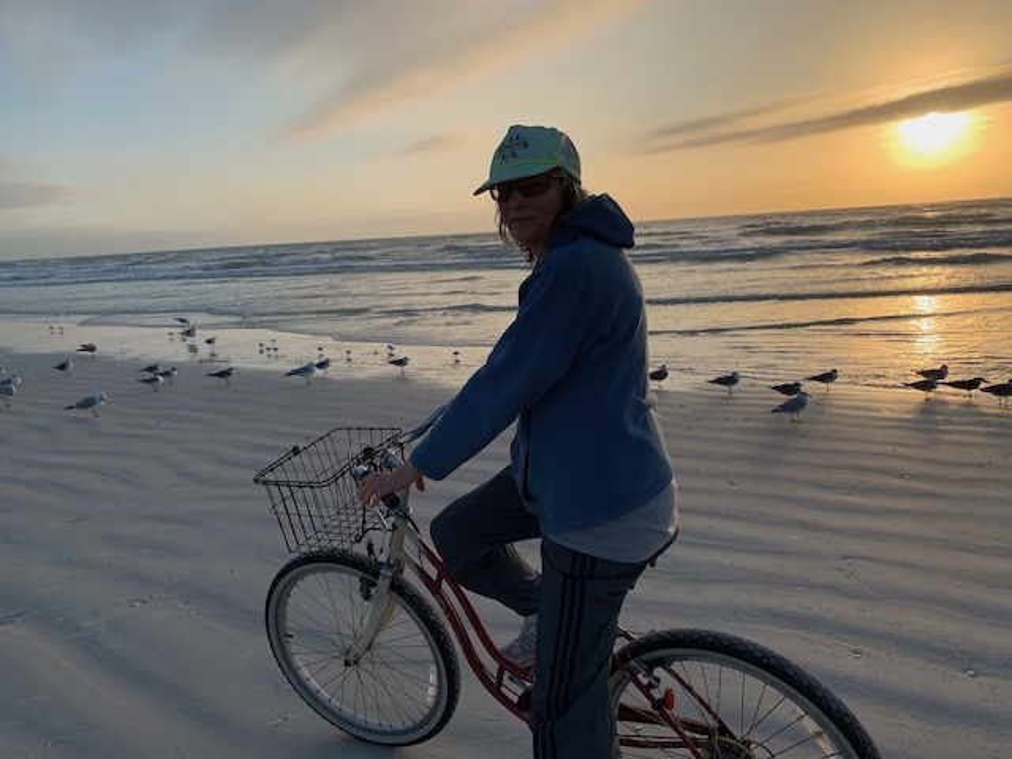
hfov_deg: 67.3
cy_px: 380
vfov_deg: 53.1
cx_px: 506
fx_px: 760
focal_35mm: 26
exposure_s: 1/3185
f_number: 1.8
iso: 25
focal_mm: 4.25
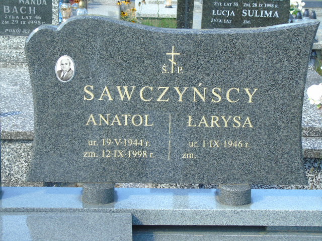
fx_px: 763
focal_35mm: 82
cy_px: 120
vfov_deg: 18.0
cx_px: 161
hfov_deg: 23.8
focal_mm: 15
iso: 80
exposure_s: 1/80
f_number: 4.1
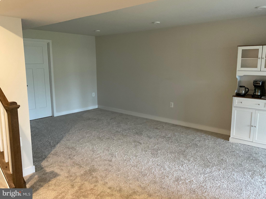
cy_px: 100
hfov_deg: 61.7
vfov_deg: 48.2
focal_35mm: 29
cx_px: 133
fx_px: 223
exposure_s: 1/60
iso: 200
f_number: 1.8
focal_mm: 3
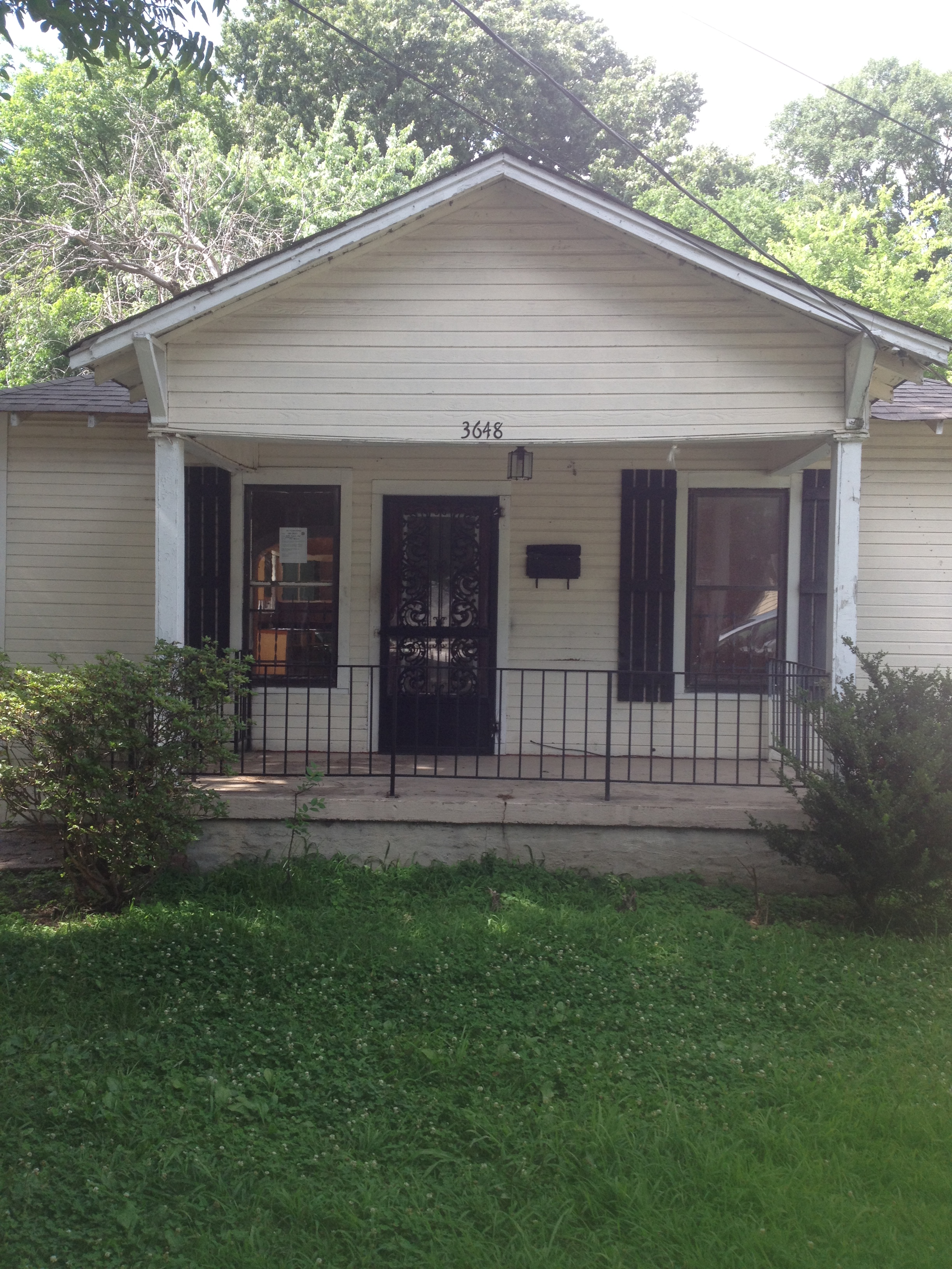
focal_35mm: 35
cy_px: 634
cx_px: 476
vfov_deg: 52.6
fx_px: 1283
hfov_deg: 40.7
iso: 50
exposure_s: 1/229
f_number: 2.4
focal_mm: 4.28
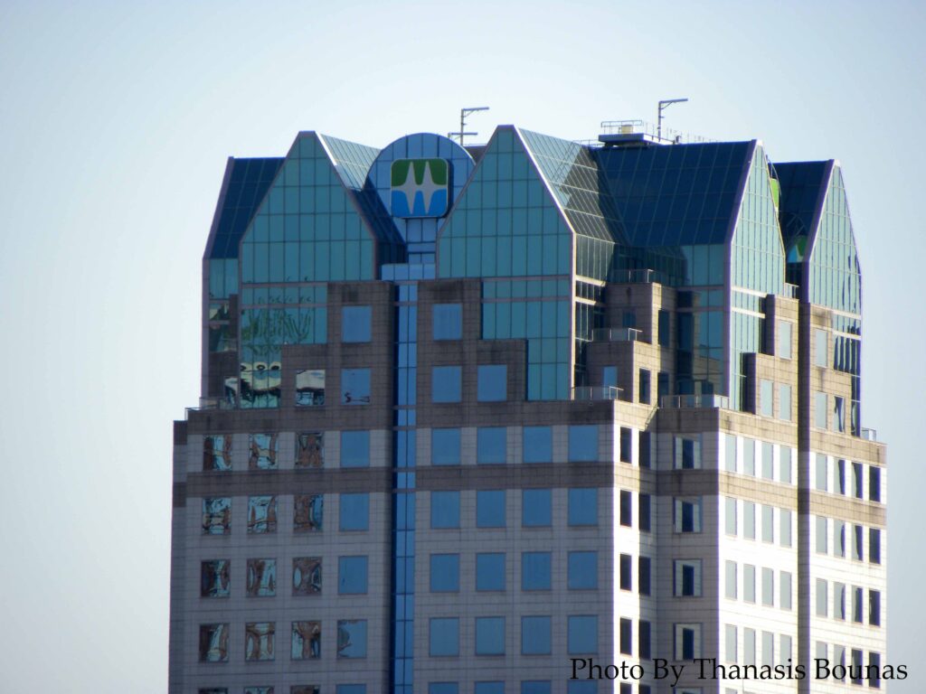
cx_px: 463
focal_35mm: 550
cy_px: 347
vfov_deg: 2.7
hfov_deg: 3.6
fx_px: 14713
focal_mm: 97.8
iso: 64
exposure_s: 1/266
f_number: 5
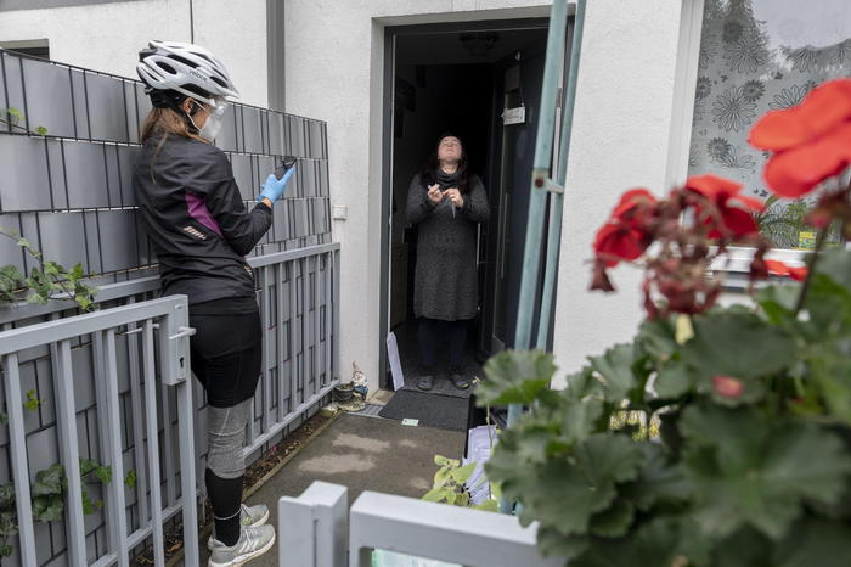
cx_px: 426
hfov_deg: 73.8
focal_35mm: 24
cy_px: 284
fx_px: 567
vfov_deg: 53.1
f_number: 9
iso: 1250
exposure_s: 1/320
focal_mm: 24
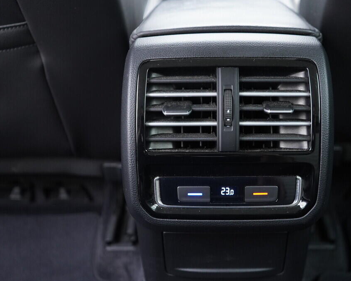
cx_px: 203
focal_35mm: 41
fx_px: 426
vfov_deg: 36.5
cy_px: 139
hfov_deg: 44.7
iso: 1000
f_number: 2.8
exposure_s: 1/40
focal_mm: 24
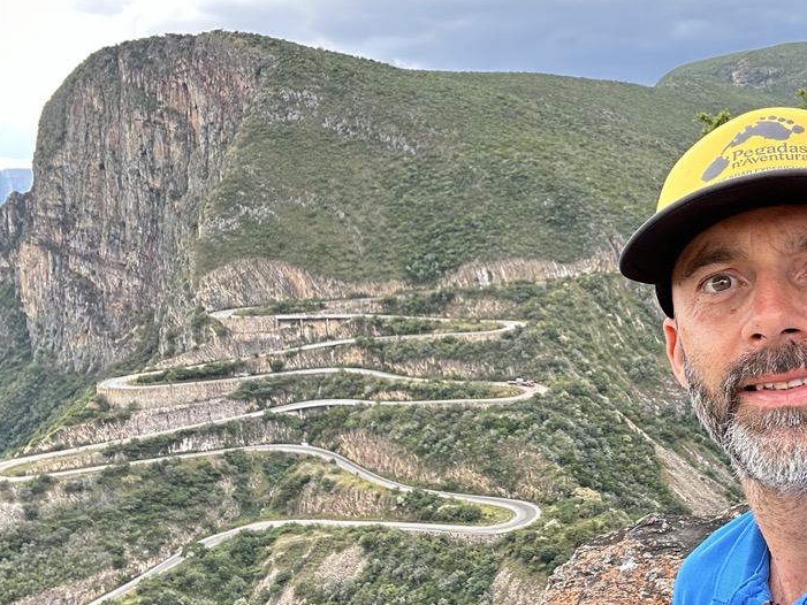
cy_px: 362
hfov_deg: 43.7
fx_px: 979
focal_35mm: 42
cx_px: 583
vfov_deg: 34.2
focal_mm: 2.69
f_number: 1.9
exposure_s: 1/121
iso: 40
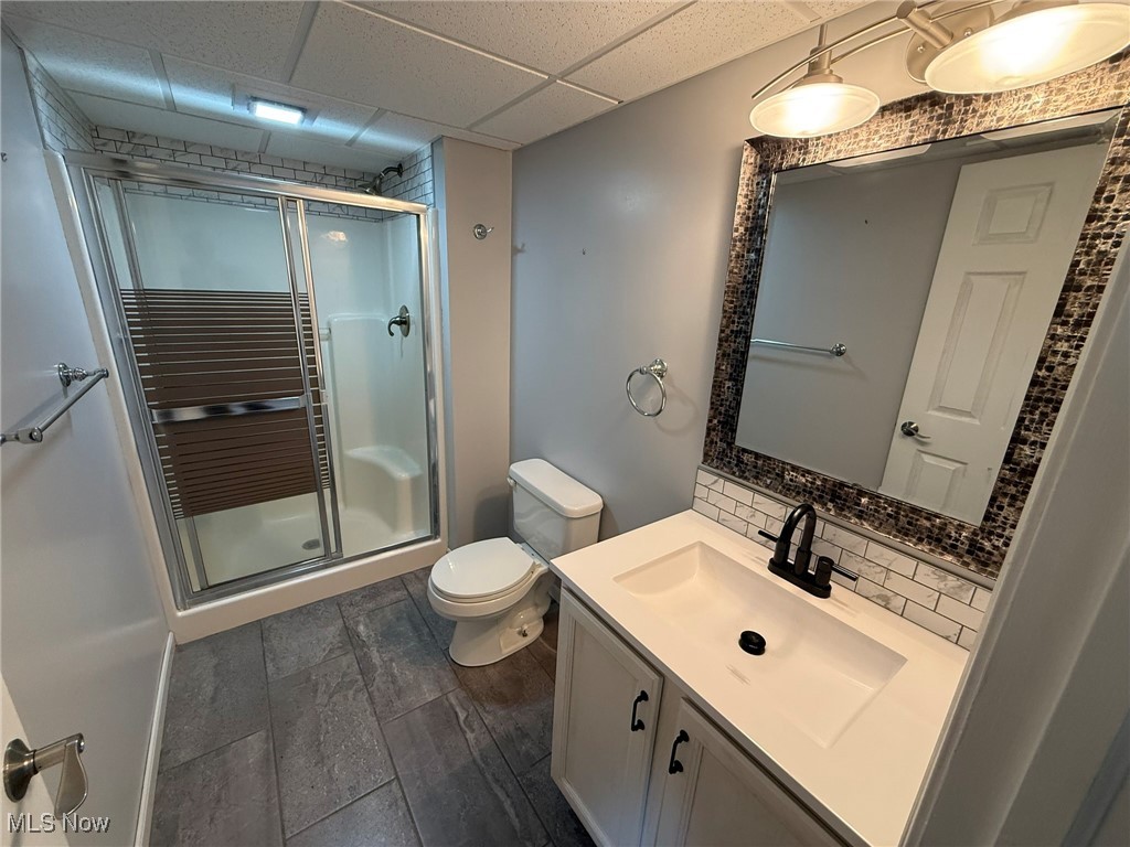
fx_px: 457
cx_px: 565
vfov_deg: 85.7
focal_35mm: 14
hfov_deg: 102.1
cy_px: 424
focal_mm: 2.22
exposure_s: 1/120
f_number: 2.2
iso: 200
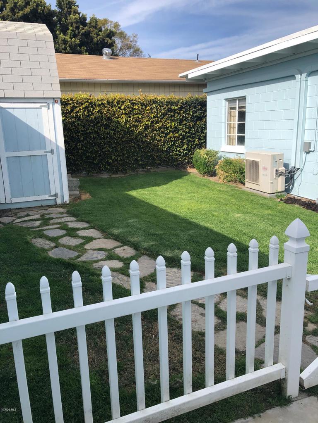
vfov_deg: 63.4
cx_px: 159
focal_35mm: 28
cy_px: 212
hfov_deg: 49.7
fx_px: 343
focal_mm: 4
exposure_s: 1/1429
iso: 20
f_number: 1.8
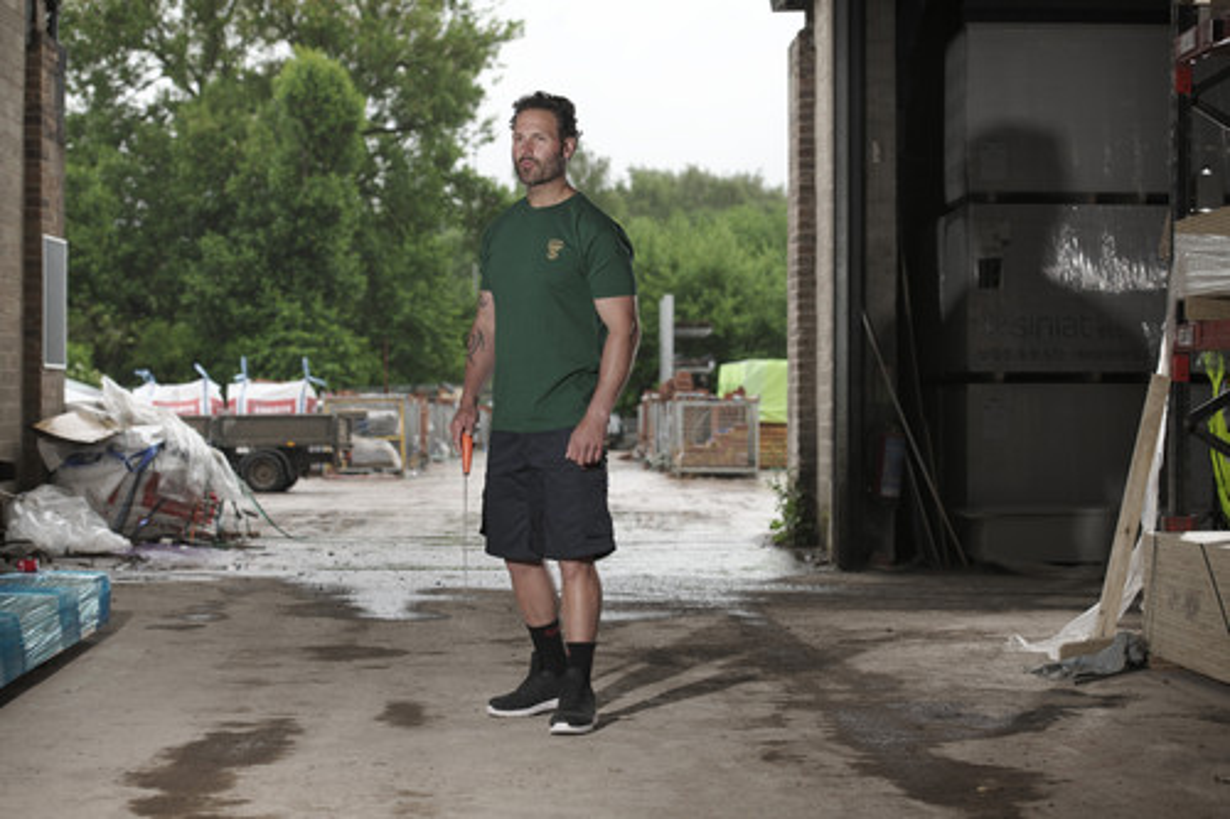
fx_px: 2391
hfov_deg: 28.9
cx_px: 615
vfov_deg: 19.4
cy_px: 410
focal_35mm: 70
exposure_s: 1/250
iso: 160
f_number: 4.5
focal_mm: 70
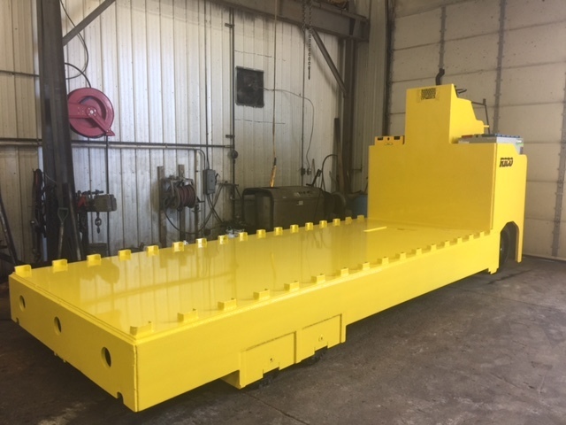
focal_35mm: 29
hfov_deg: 61.7
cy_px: 212
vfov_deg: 48.2
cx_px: 283
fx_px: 474
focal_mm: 4.15
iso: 32
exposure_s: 1/15
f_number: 2.2
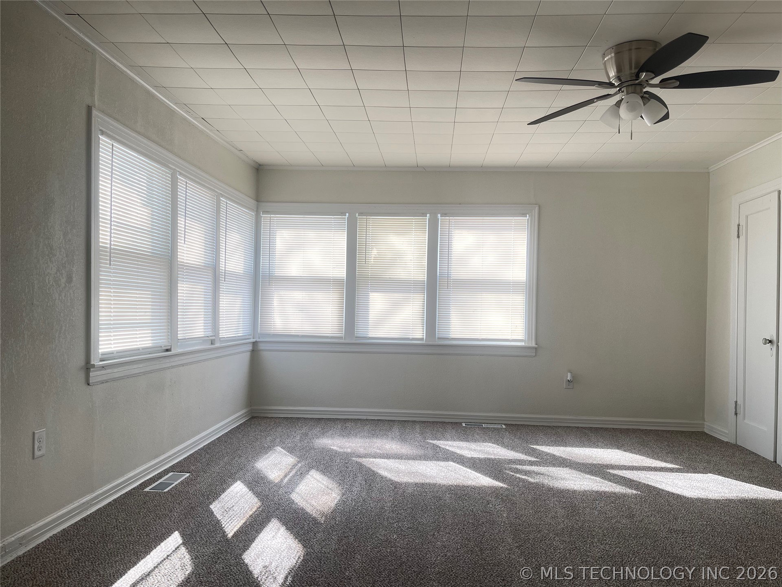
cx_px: 391
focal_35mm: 25
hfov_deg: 69.4
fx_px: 565
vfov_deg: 54.9
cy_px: 294
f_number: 1.6
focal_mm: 5.1
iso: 40
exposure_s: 1/121
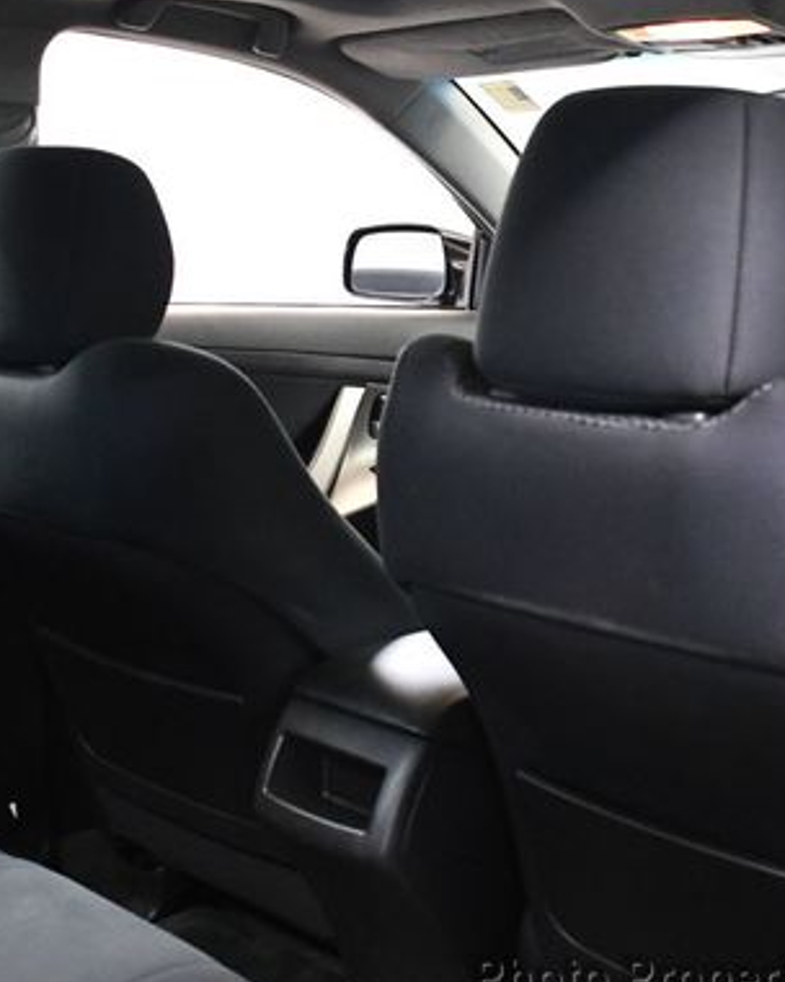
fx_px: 1655
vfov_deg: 33.0
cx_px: 442
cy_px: 473
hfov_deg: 26.7
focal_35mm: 57
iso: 3600
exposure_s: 1/60
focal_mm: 18
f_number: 3.5
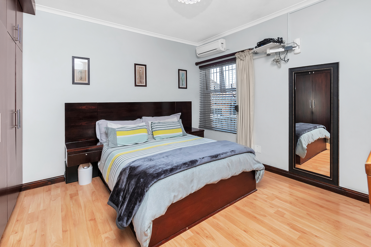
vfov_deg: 77.3
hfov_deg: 100.4
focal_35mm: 15
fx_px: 155
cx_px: 186
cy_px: 124
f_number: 8
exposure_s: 1/100
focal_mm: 10
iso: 250
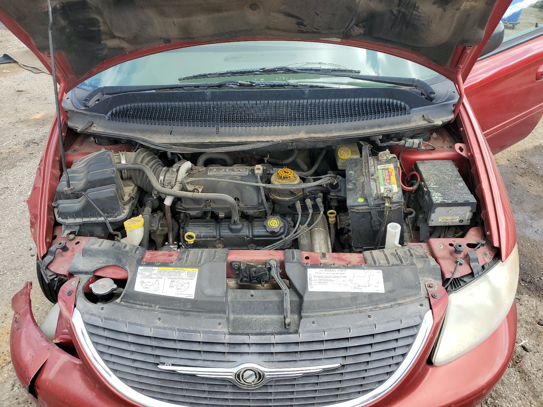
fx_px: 408
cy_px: 204
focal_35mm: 26
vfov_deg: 53.1
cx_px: 272
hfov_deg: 67.3
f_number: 1.5
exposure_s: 1/667
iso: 50
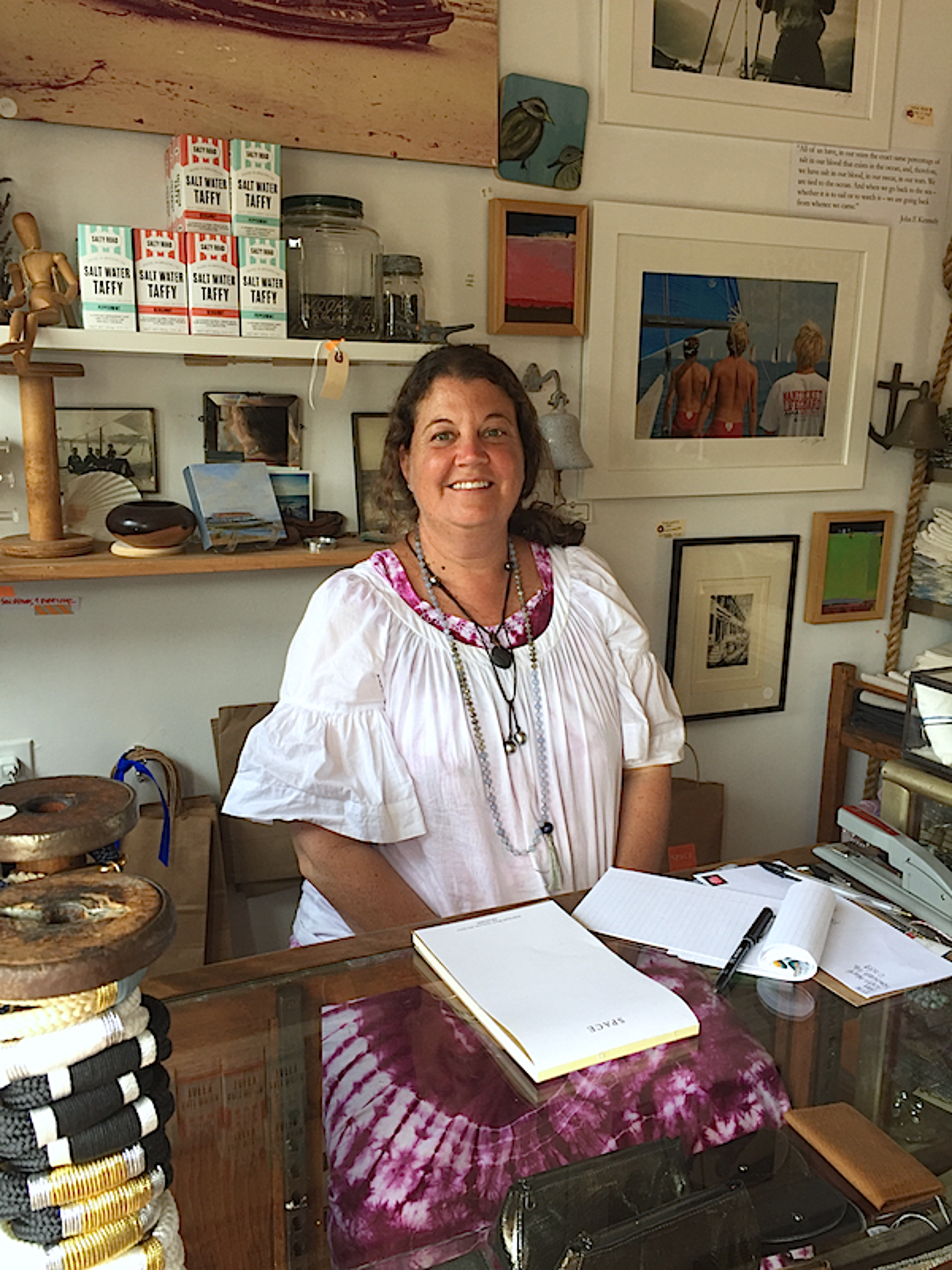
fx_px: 1063
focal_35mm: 29
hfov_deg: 48.2
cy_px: 635
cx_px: 476
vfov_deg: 61.7
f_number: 2.2
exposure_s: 1/60
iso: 32
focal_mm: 4.15
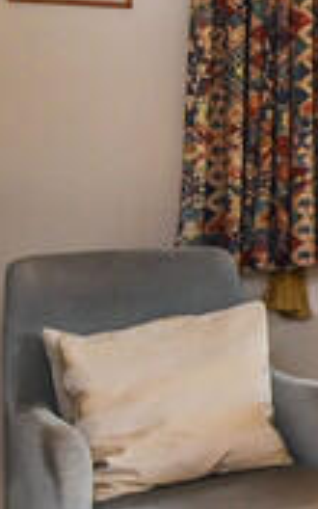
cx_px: 922
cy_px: 165
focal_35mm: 83
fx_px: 1151
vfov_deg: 24.8
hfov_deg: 11.0
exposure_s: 1/160
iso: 640
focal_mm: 14
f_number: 9
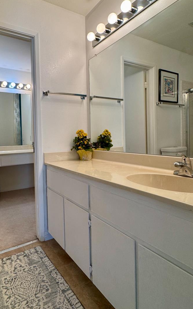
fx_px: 177
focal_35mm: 21
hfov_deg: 56.1
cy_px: 143
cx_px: 65
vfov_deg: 82.1
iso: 80
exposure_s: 1/120
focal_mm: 2.22
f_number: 2.2
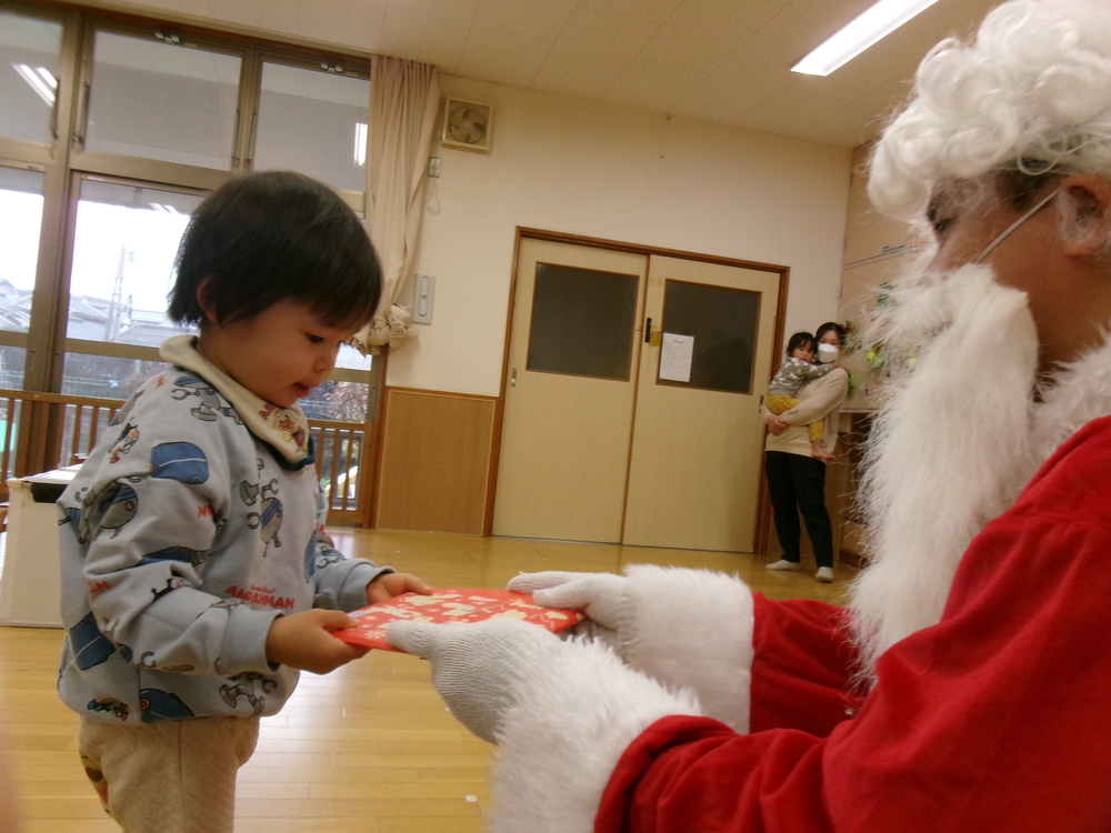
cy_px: 416
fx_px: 899
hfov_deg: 63.4
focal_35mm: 28
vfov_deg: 49.7
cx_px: 556
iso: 250
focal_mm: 5.1
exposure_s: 1/60
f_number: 3.9
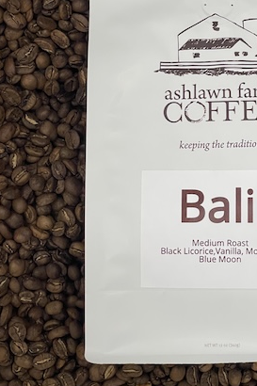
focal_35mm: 104
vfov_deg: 19.5
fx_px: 1115
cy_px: 111
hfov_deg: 13.1
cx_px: 216
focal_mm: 7.5
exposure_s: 1/120
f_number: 2.2
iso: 200
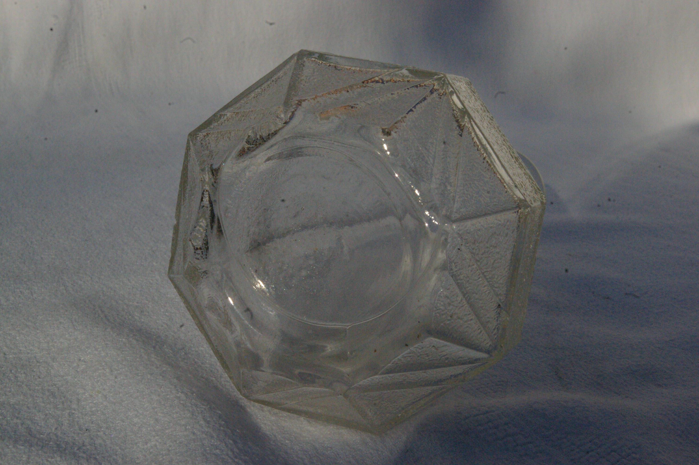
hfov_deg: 49.6
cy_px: 232
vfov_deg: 34.1
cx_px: 350
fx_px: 757
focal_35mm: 39
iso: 1600
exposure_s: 1/1000
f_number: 16
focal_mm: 26
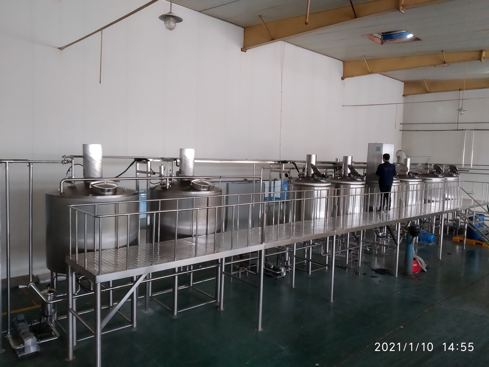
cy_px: 184
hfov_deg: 67.3
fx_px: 367
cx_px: 244
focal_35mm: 26
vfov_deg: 53.1
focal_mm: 3.82
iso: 400
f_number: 2.2
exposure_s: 1/33
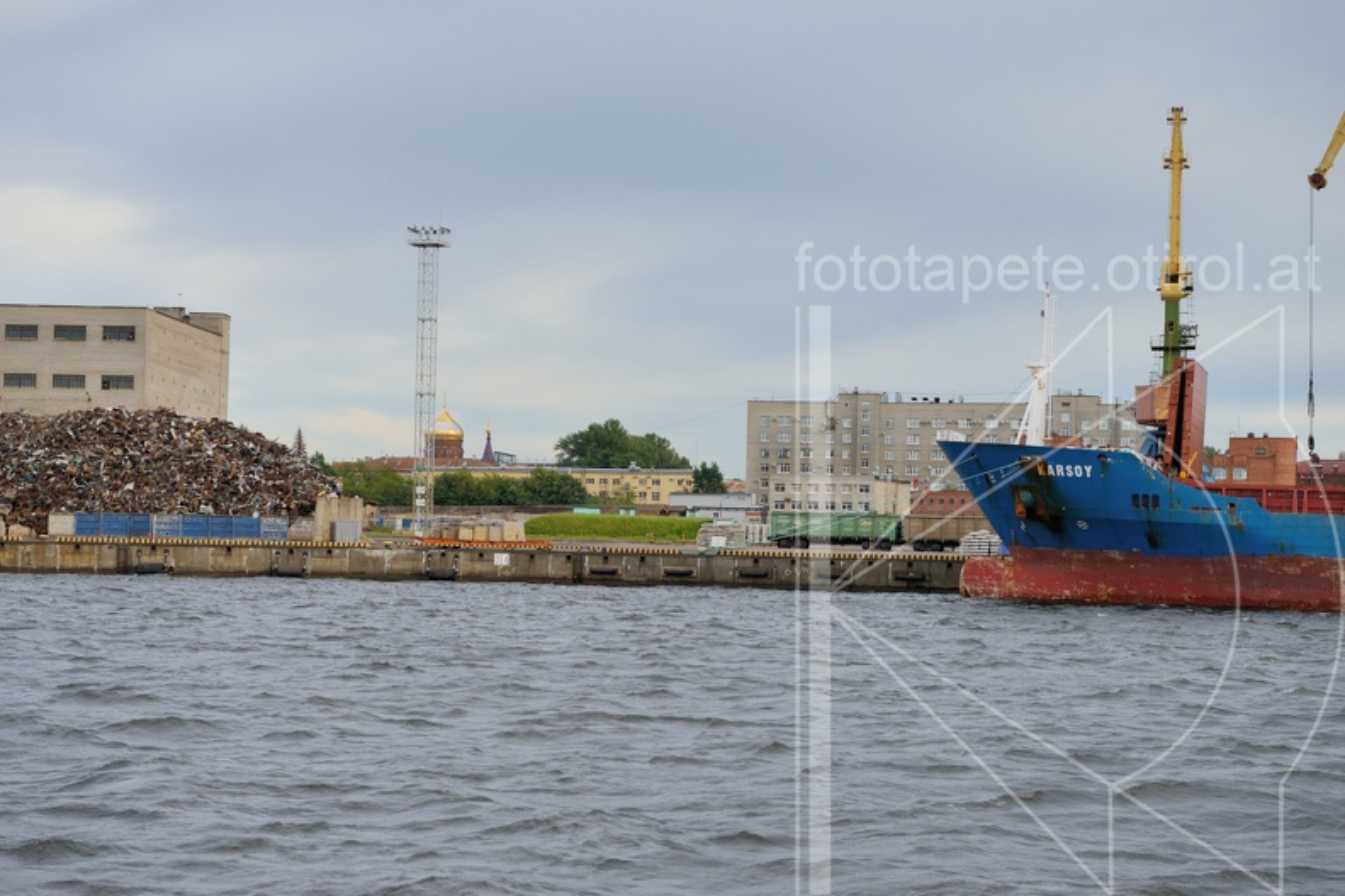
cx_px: 672
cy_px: 448
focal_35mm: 70
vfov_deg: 19.5
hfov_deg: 28.8
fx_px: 2615
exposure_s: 1/800
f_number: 5.6
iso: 320
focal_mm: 70
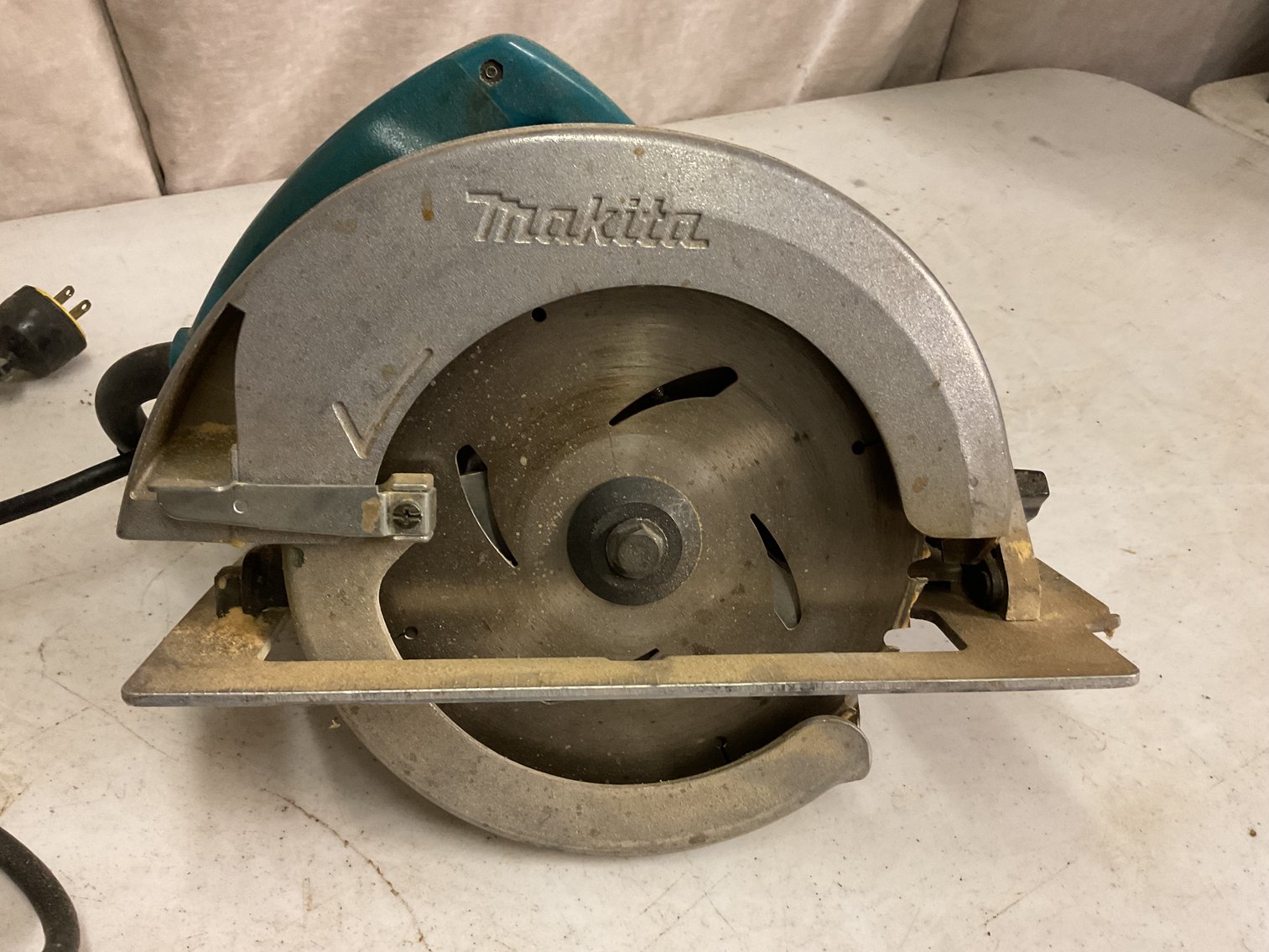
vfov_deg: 48.2
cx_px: 634
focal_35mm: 29
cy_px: 476
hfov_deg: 61.7
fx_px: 1063
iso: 250
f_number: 1.8
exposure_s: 1/40
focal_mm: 3
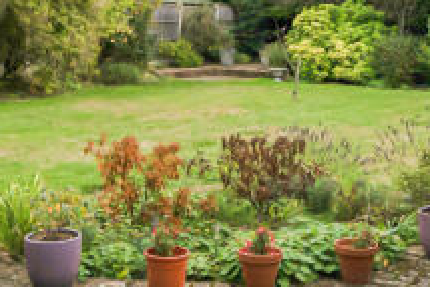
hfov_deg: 30.0
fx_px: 801
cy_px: -55
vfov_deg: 19.2
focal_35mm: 67
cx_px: 255
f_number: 7.1
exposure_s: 1/2000
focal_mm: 14
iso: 400
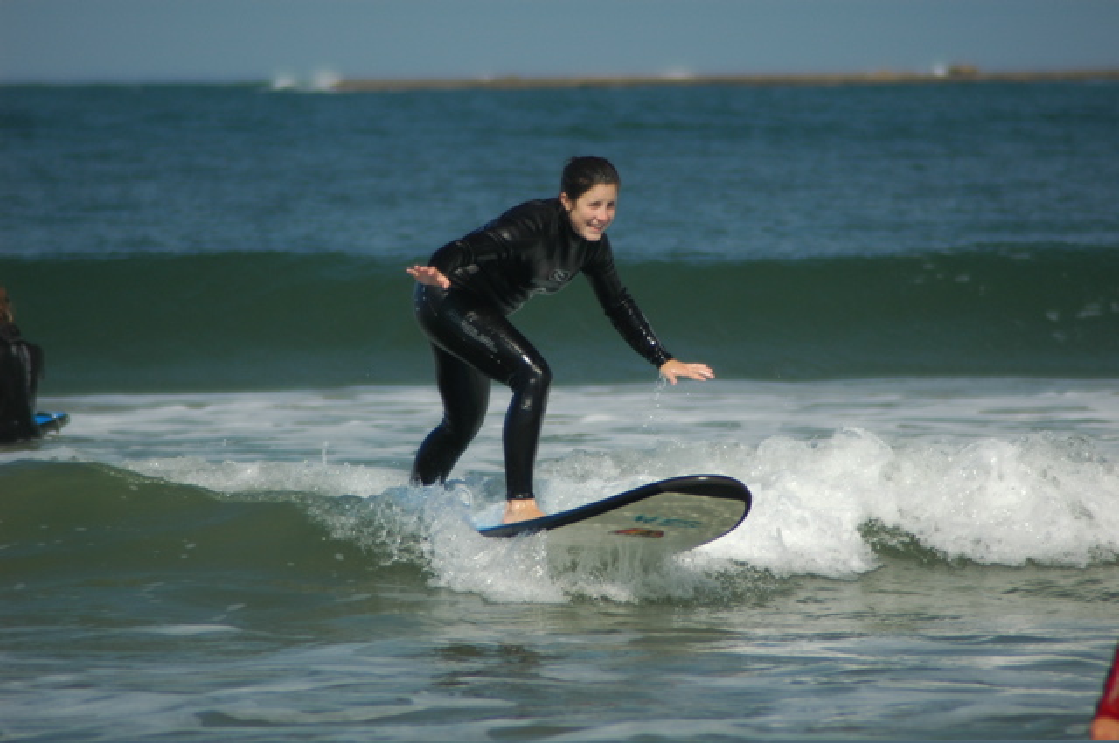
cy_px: 372
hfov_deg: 4.6
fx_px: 13970
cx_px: 560
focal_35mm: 450
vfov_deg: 3.0
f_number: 5.6
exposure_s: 1/500
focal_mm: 300
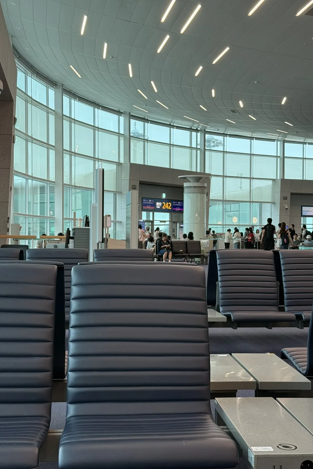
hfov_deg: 27.0
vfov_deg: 39.6
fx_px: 652
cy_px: 234
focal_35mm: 50
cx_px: 165
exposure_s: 1/120
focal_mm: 6.76
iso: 80
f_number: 1.78
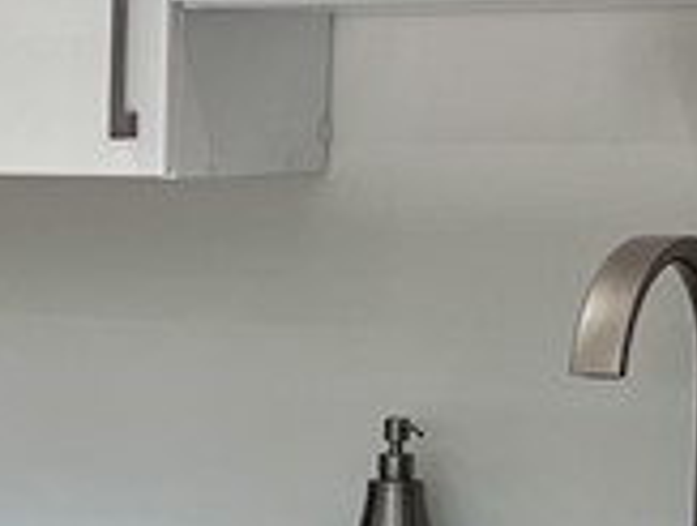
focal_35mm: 163
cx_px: -522
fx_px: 3289
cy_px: 440
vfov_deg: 9.1
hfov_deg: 11.3
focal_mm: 5.1
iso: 50
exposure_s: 1/345
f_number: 1.6
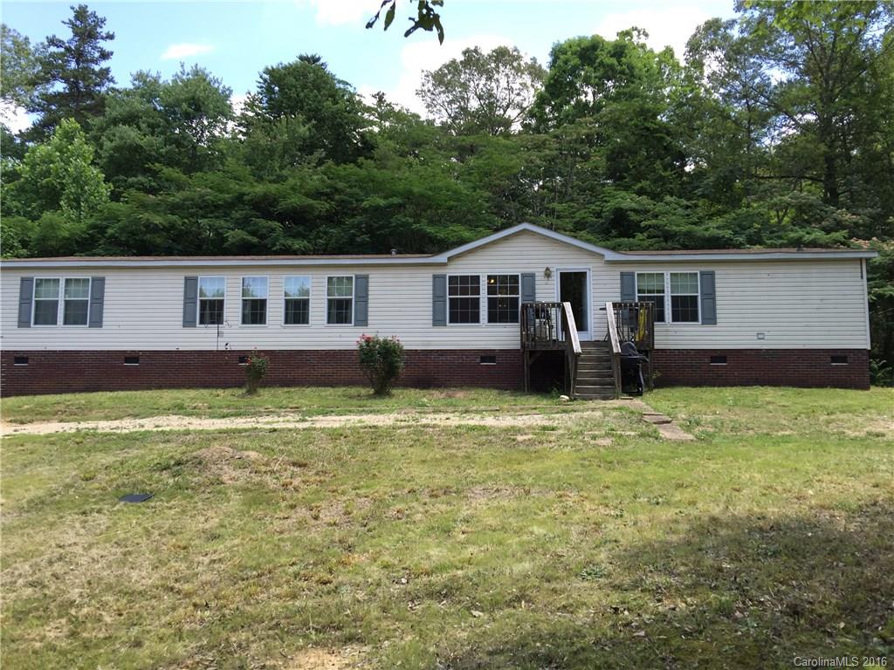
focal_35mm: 29
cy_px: 335
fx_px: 749
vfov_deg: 48.2
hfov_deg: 61.7
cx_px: 447
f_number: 2.2
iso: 32
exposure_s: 1/628
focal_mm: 4.15
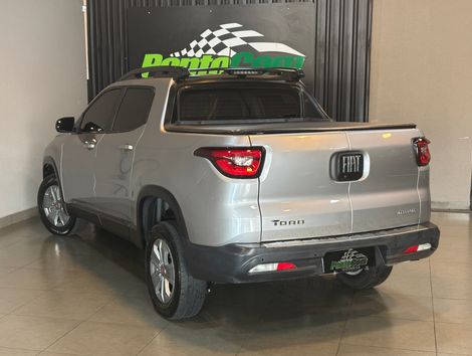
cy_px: 178
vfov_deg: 28.1
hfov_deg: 36.8
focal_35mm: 52
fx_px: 710
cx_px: 236
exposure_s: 1/40
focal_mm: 5.96
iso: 160
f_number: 1.6
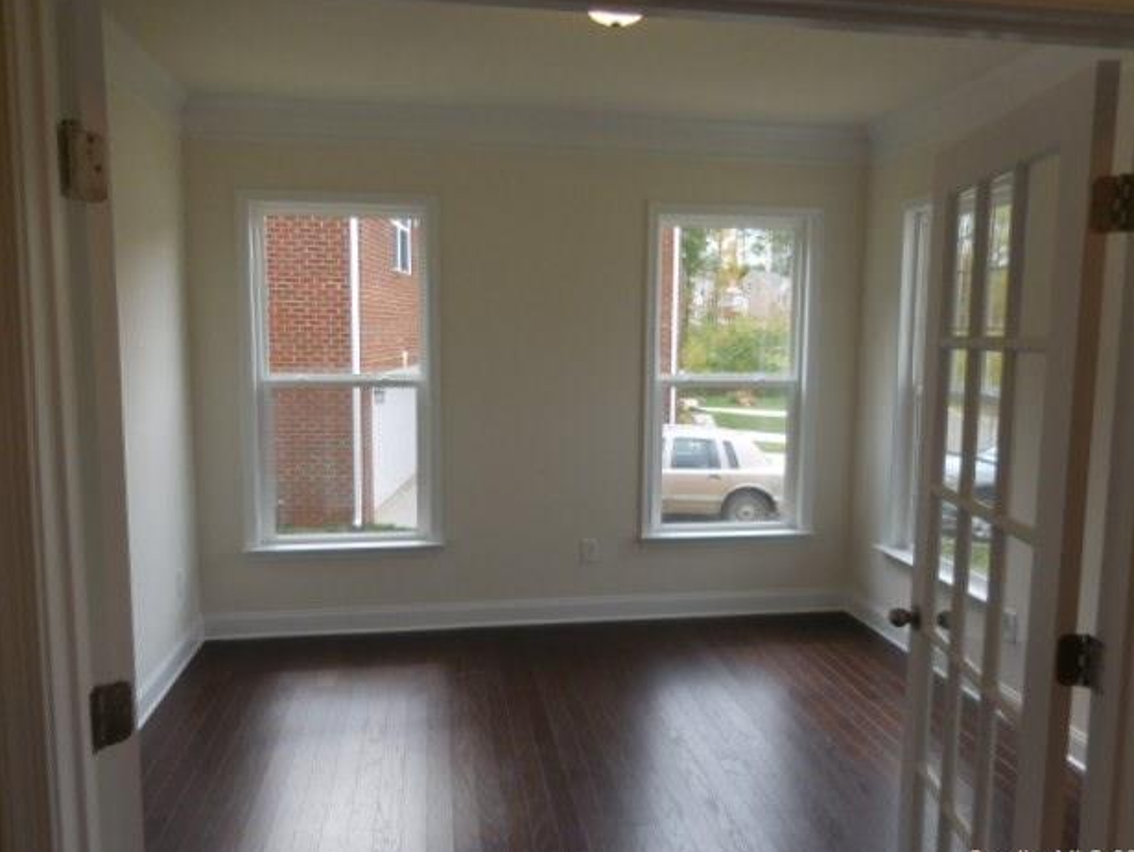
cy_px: 435
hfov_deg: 67.2
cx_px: 588
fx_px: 852
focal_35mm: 26
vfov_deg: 53.1
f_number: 3.3
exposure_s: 1/160
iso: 125
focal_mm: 4.5
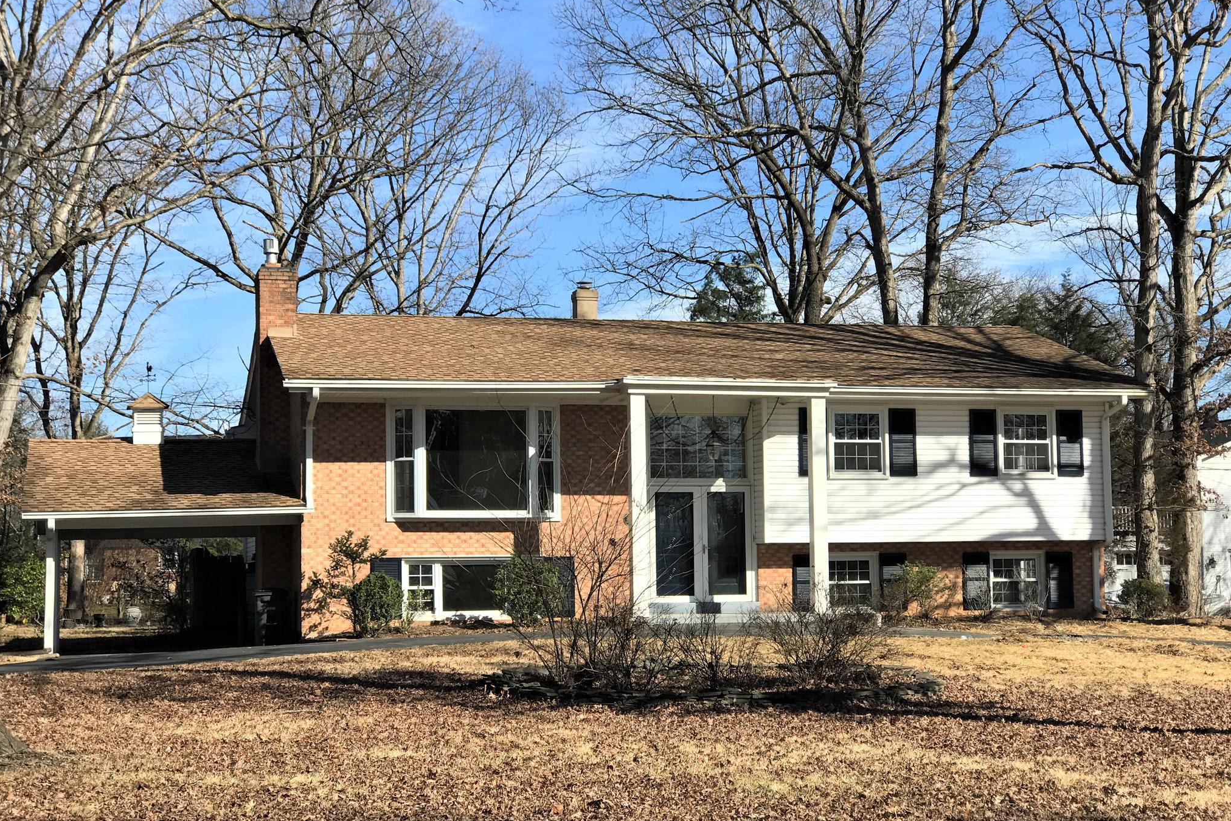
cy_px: 431
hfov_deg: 33.4
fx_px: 2051
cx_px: 611
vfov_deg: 22.6
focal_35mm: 60
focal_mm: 6.6
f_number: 2.8
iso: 20
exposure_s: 1/847
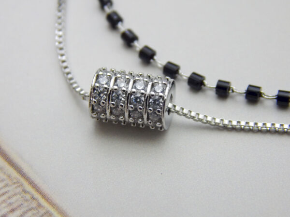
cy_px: 108
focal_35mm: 160
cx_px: 145
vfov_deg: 9.3
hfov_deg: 12.3
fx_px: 1340
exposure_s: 1/15
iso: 500
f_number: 5.1
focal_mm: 28.7
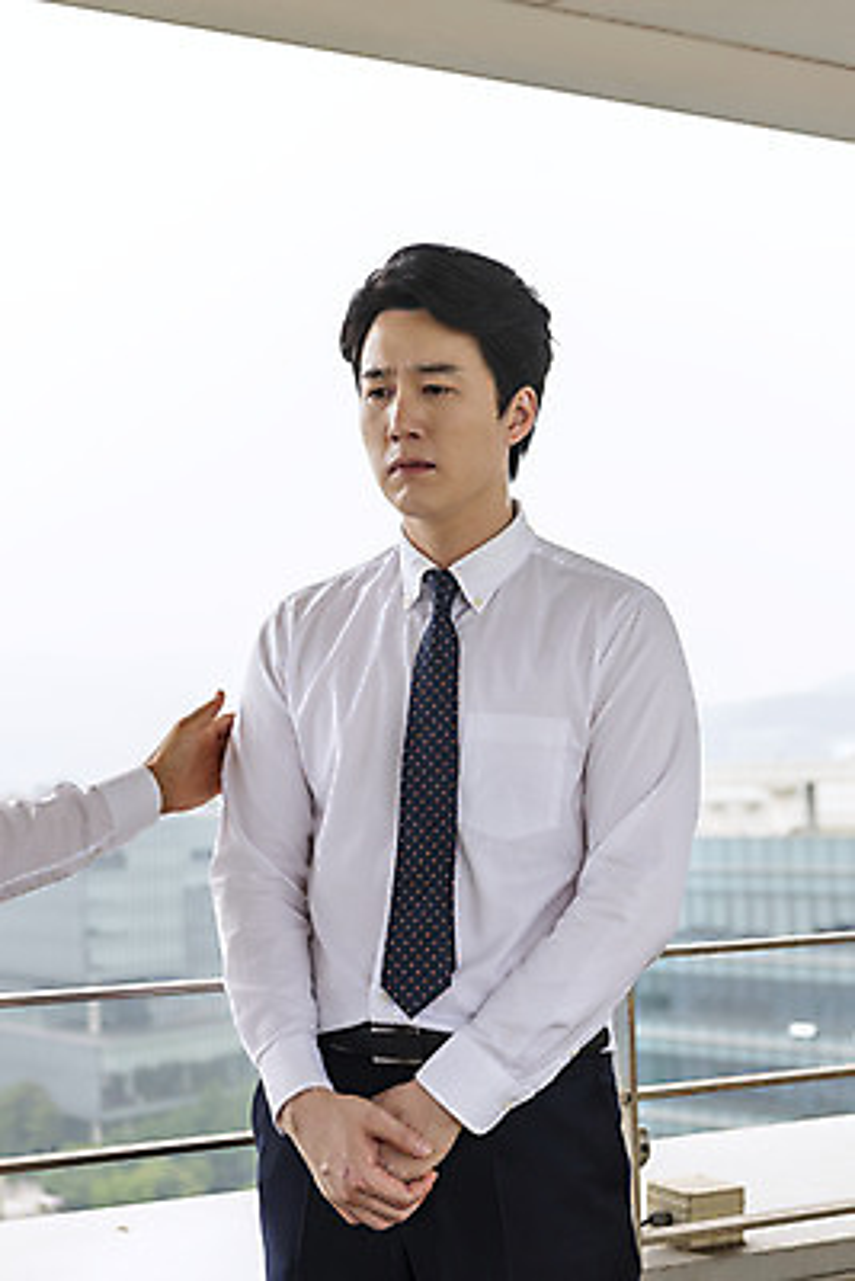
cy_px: 640
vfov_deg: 28.8
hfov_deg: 19.5
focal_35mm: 70
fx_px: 2491
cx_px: 428
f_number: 5.6
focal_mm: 70
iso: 400
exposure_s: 1/1000
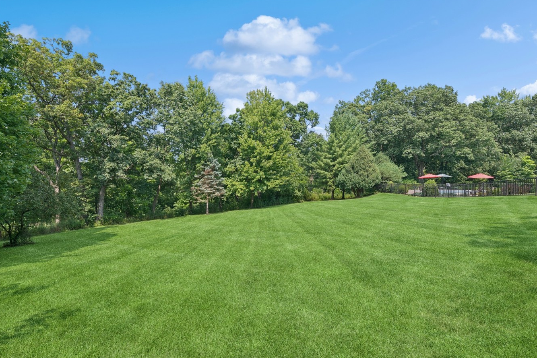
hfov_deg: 93.0
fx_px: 254
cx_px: 243
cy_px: 180
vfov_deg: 70.4
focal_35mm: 17
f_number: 9
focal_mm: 14
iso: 200
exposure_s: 1/160
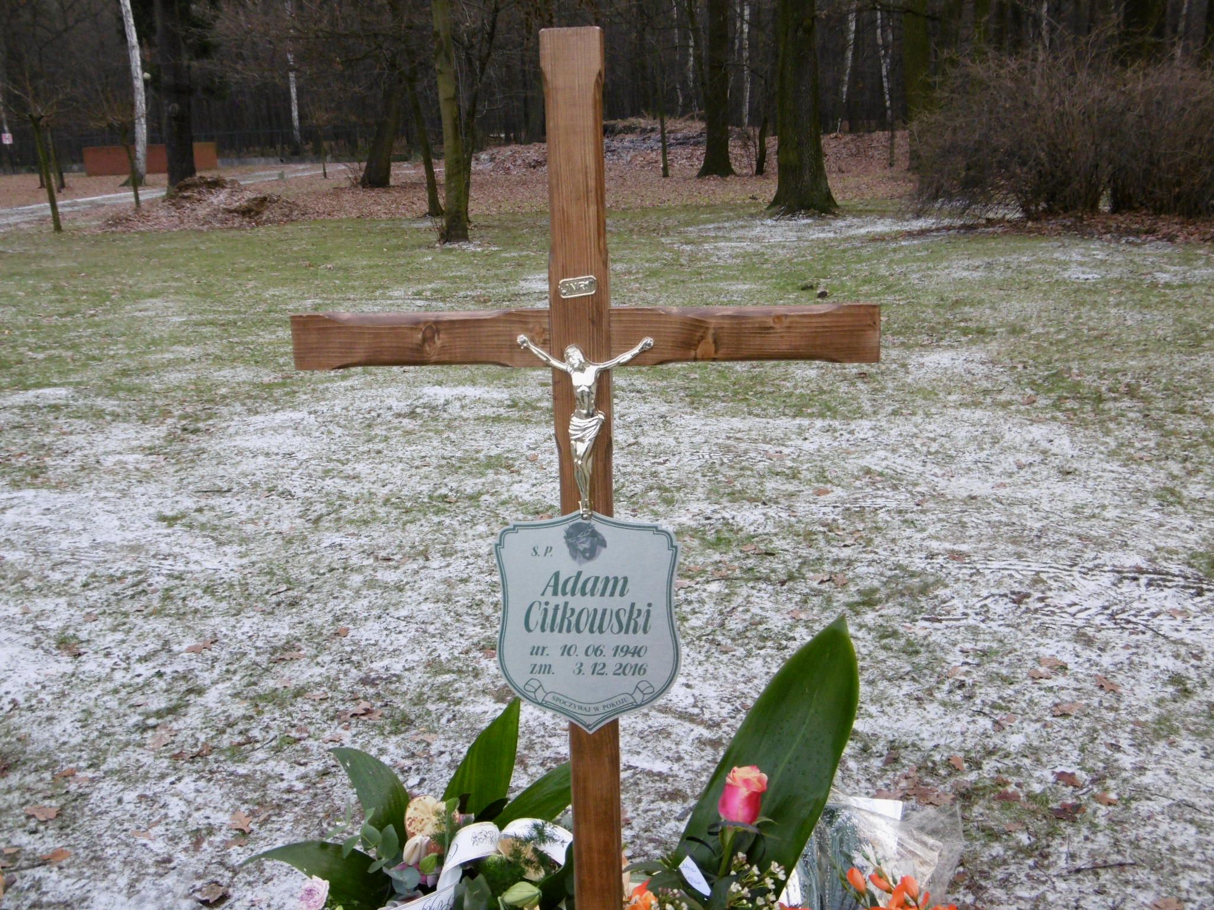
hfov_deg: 49.0
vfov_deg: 37.7
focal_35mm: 38
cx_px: 607
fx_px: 1333
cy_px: 455
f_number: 3.7
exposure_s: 1/60
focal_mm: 6.8
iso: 250
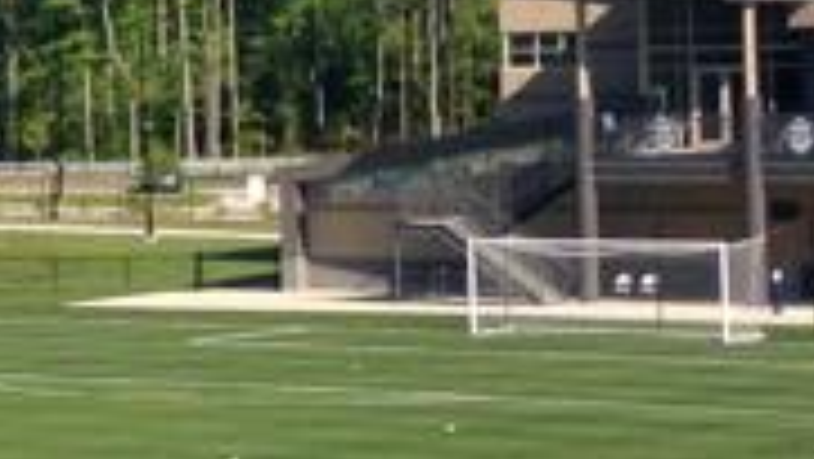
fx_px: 4383
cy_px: -63
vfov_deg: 6.0
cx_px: -229
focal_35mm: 203
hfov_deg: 10.4
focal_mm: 4.12
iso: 50
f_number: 2.4
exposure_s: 1/1808
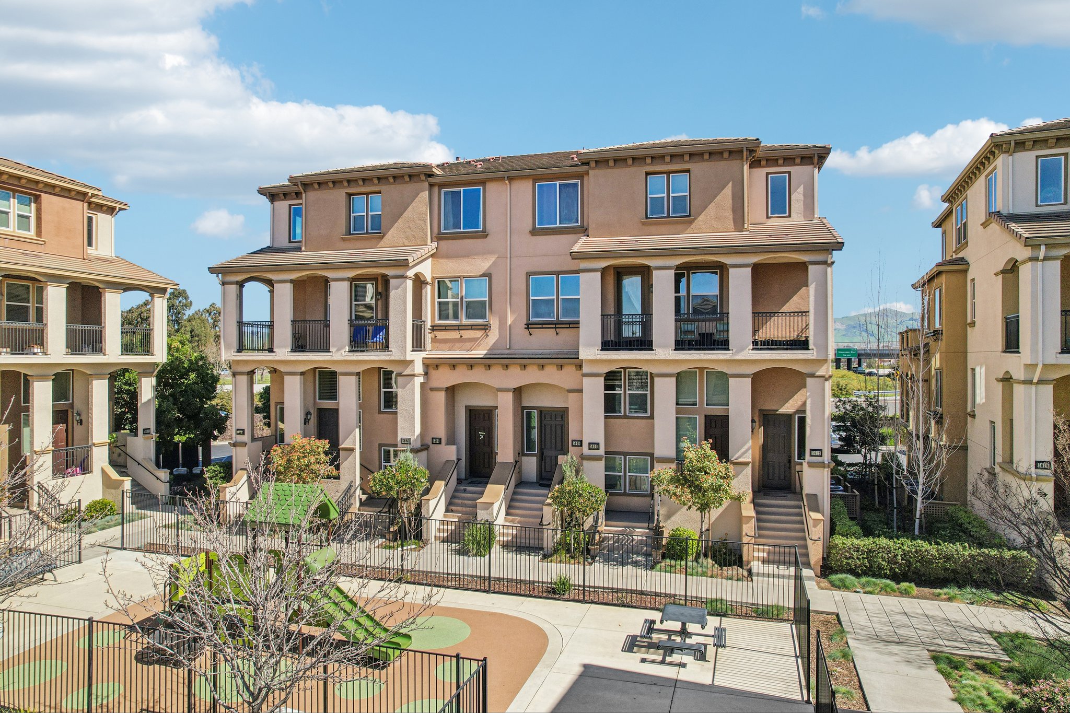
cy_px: 356
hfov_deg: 78.6
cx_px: 535
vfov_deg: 57.2
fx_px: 654
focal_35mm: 22
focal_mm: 8.4
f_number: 2.8
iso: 130
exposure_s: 1/240
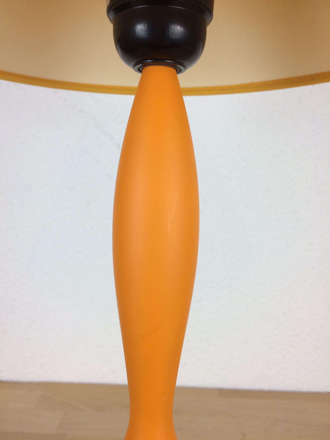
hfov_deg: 48.2
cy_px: 220
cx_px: 165
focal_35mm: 29
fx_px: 369
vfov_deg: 61.7
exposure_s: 1/100
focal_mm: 4.15
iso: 50
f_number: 2.2
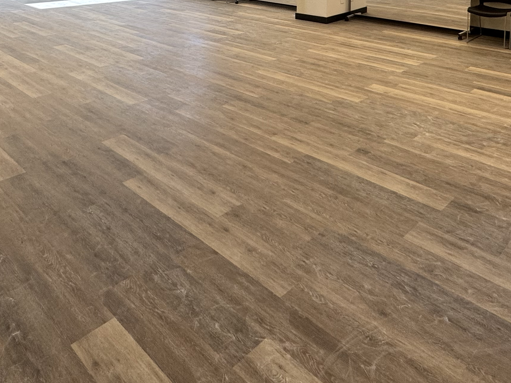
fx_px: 487
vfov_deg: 37.1
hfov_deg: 55.3
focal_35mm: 33
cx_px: 233
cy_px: -23
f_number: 2.2
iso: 80
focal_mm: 2.22
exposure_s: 1/120
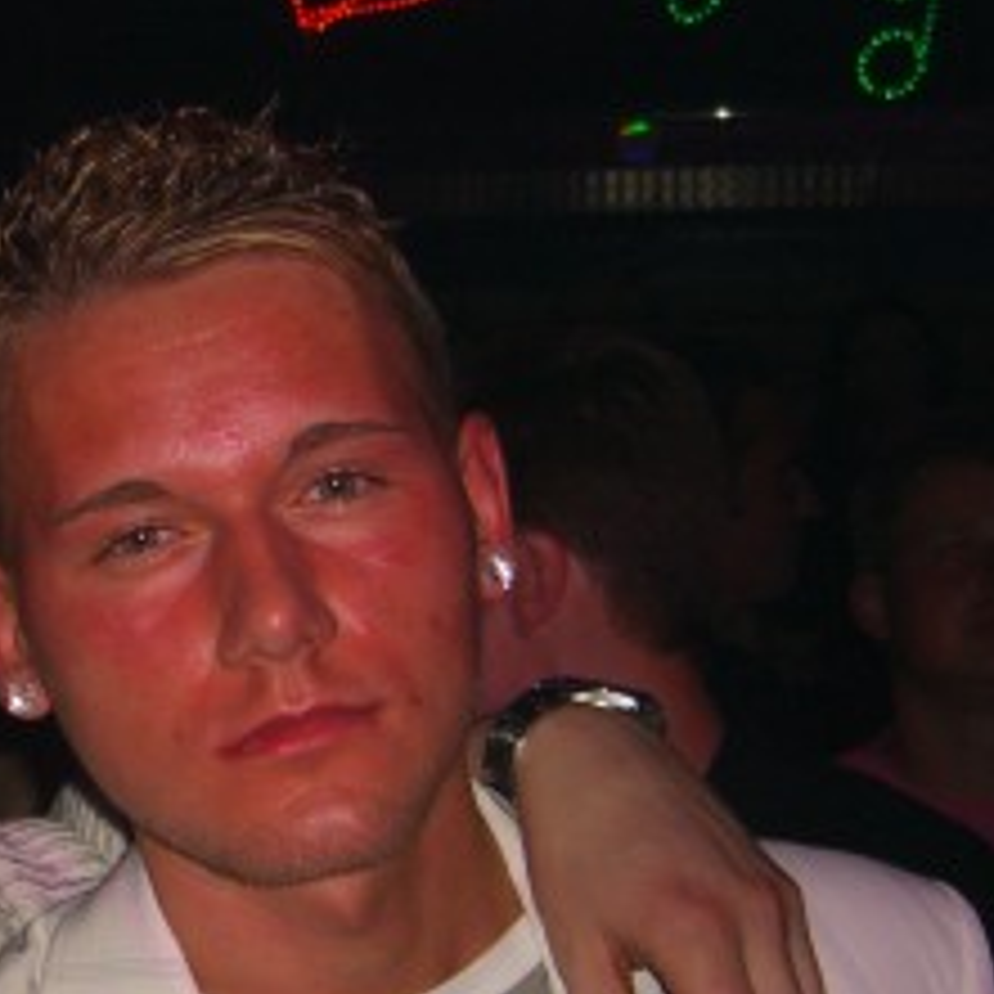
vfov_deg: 18.9
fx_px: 2956
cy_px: 787
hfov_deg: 18.5
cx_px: -63
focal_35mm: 91
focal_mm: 7.9
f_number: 2.8
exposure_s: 1/60
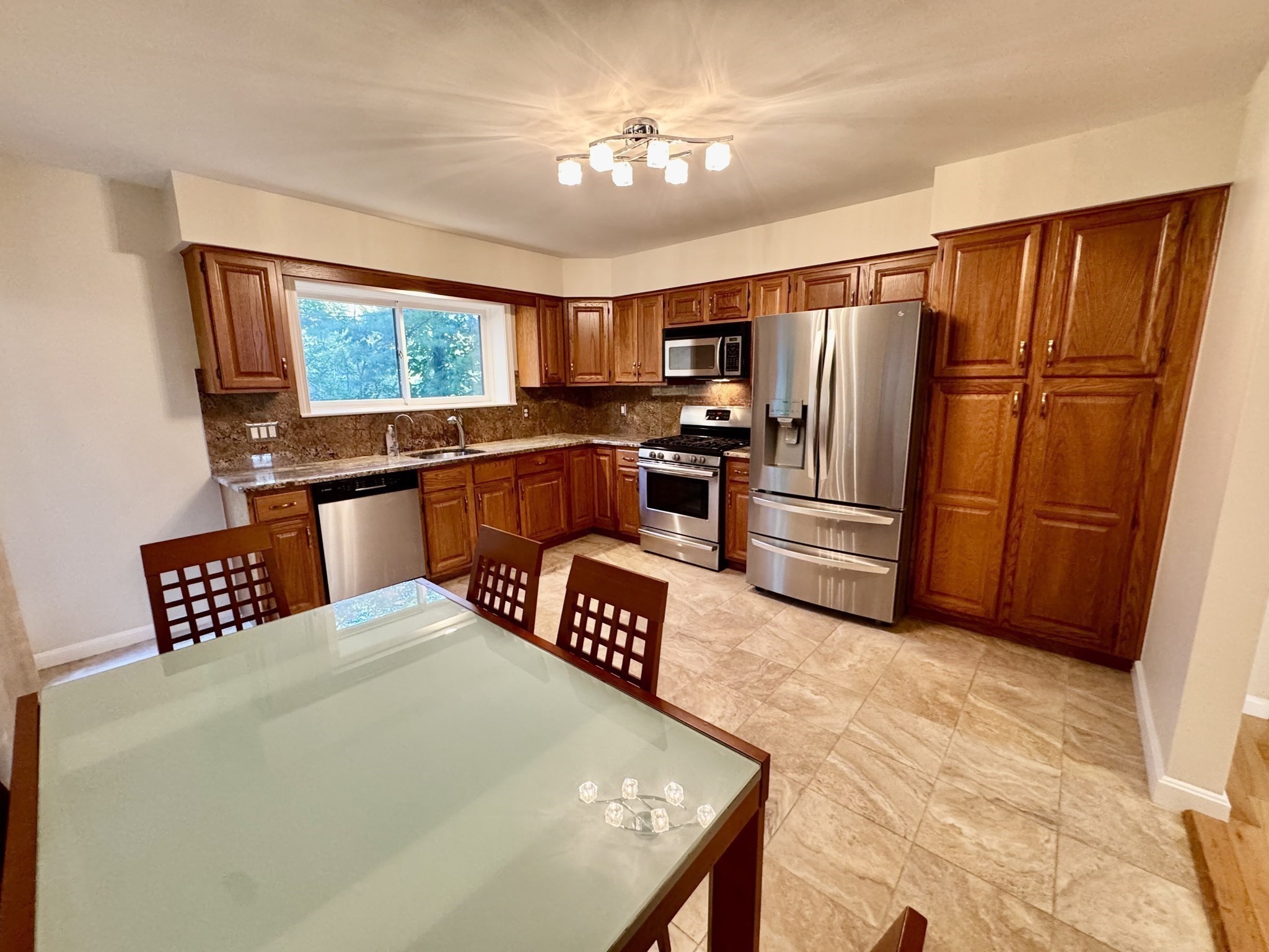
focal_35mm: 14
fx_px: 513
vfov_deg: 85.7
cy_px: 476
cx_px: 634
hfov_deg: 102.1
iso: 500
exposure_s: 1/60
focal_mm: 2.22
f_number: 2.2
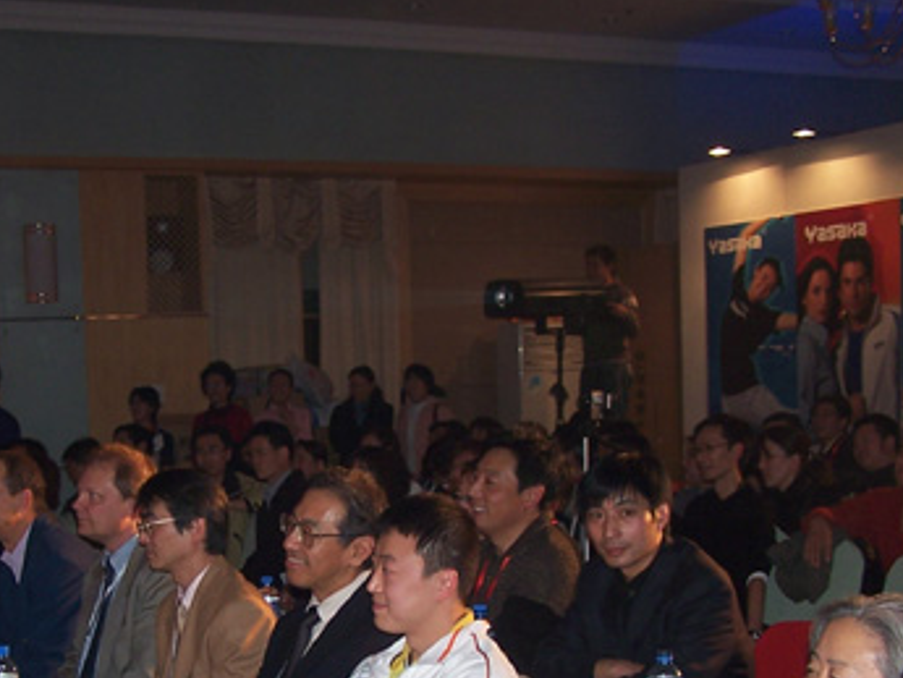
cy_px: 579
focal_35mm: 66
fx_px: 1722
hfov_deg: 29.2
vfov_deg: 21.9
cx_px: 298
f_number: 2.8
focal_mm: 6.3
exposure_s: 1/60
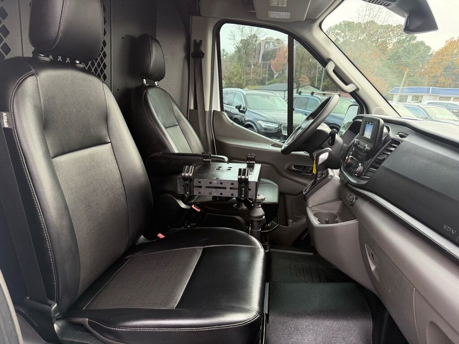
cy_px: 172
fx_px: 318
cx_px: 230
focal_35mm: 24
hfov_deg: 71.6
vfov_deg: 56.8
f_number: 1.78
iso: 200
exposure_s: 1/77
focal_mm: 6.76
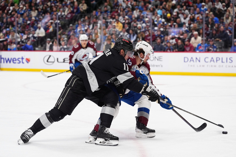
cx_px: 118
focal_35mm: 85
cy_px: 78
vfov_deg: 16.1
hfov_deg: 23.9
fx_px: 557
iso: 2500
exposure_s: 1/2000
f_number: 3.2
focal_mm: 85
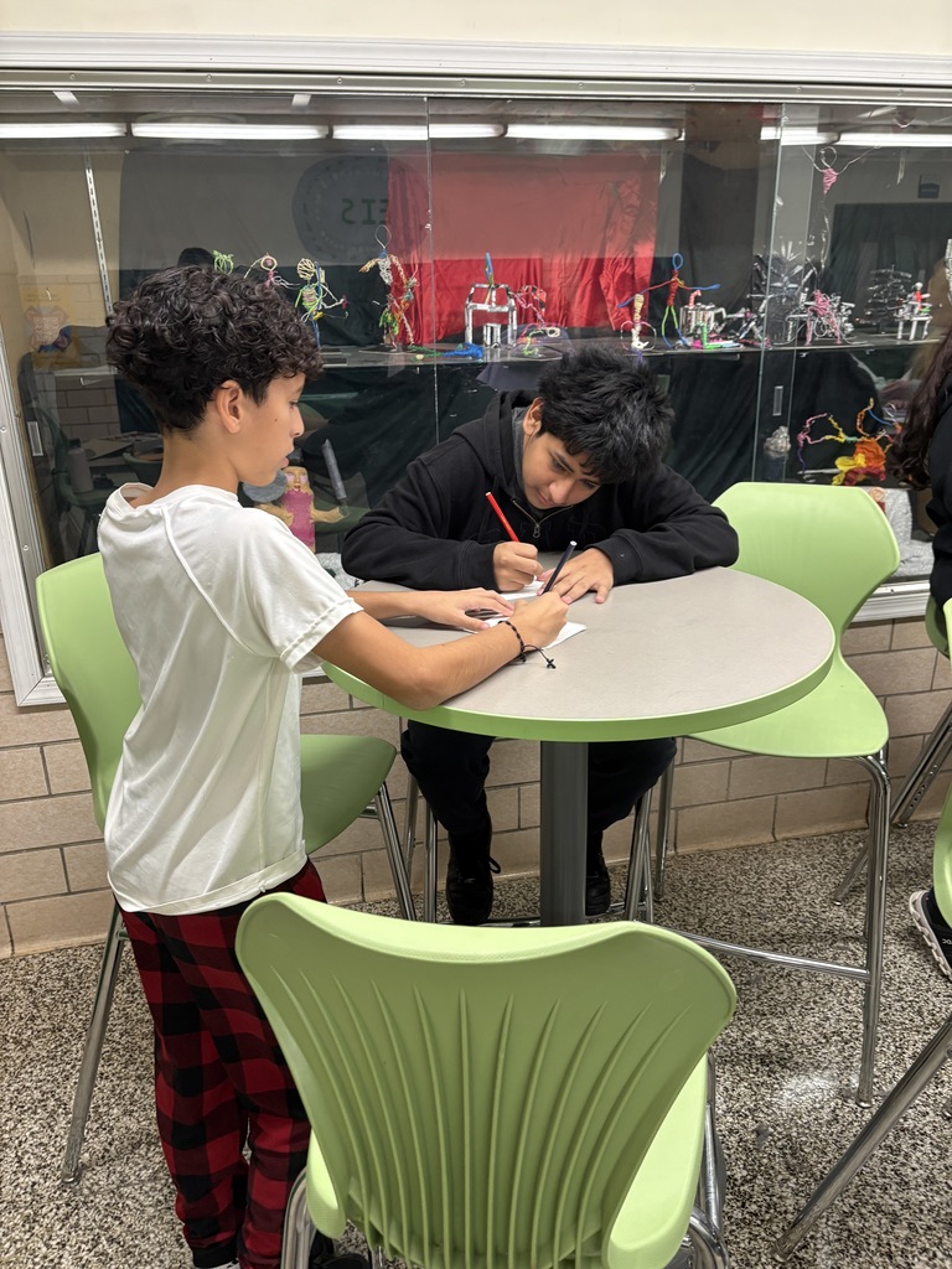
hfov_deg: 53.1
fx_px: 953
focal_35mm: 26
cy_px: 634
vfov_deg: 67.3
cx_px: 476
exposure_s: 1/60
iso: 160
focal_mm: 5.96
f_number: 1.6
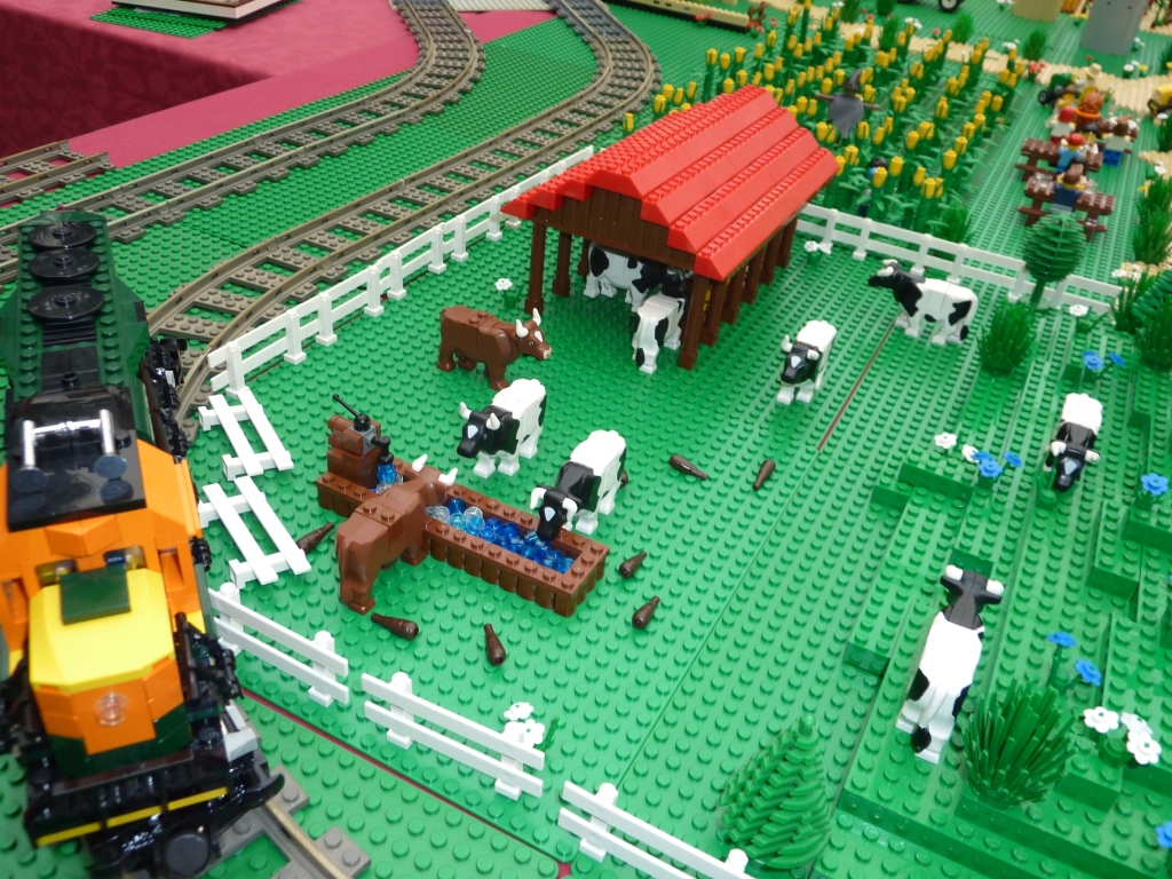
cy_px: 440
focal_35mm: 29
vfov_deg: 48.2
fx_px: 982
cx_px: 586
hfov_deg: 61.7
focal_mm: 4.7
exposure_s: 1/30
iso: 100
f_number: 3.4
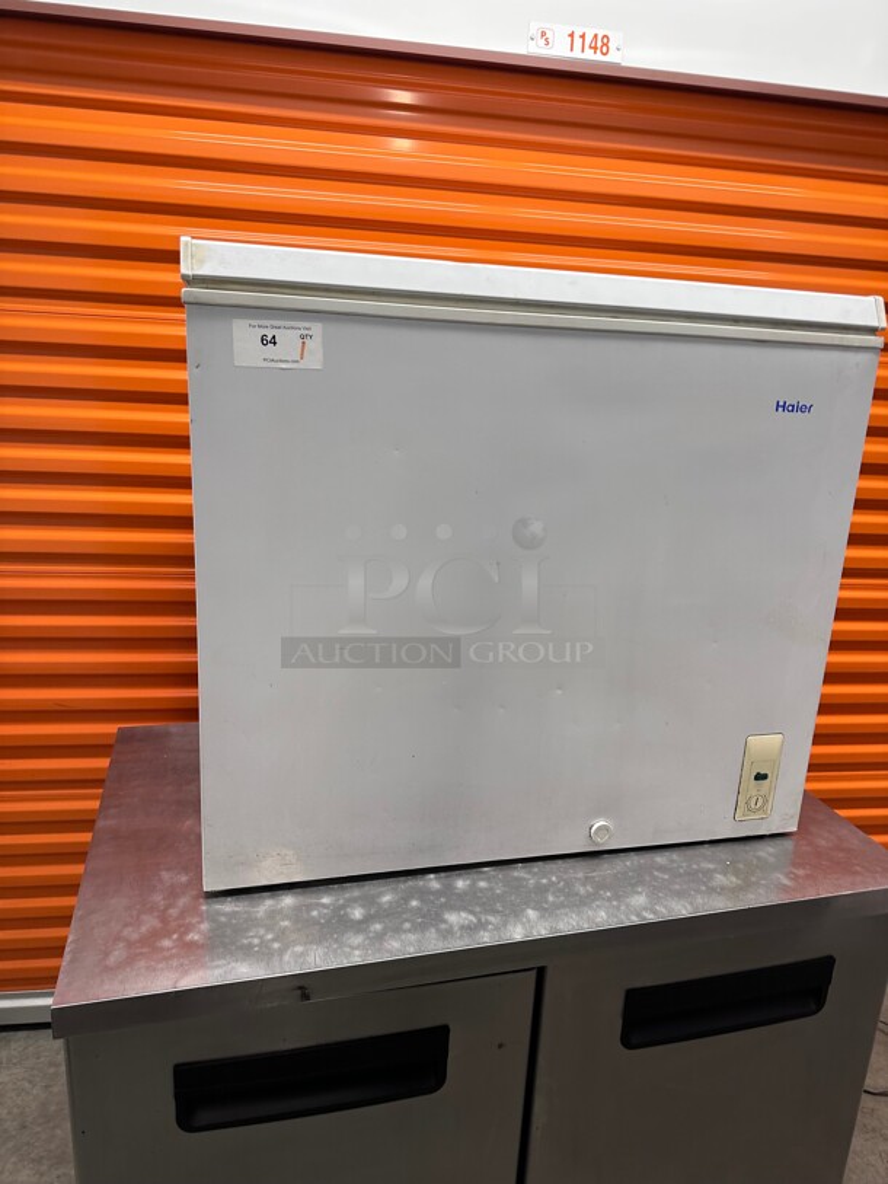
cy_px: 592
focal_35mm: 24
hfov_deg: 56.8
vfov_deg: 71.6
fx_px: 821
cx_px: 444
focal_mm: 6.86
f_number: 1.78
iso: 125
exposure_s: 1/60
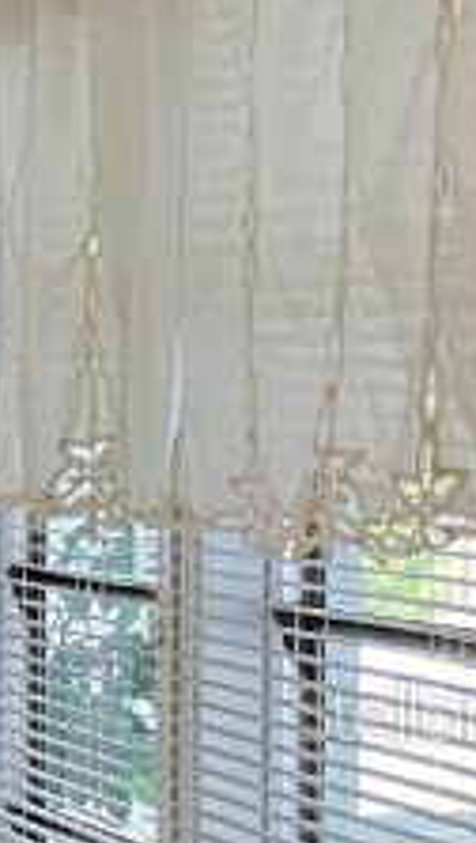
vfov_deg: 16.3
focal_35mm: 130
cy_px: 711
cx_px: -1288
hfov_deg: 7.4
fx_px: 2907
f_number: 1.6
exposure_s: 1/60
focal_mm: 4.2
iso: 160
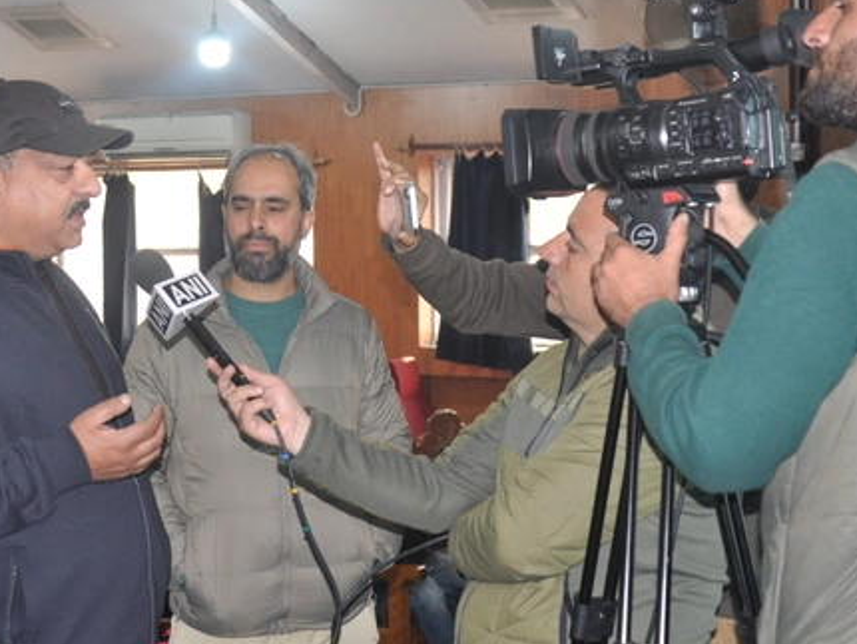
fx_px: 1928
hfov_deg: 25.0
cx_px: 375
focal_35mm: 78
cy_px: 231
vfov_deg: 18.9
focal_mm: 31
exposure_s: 1/125
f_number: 4
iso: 720
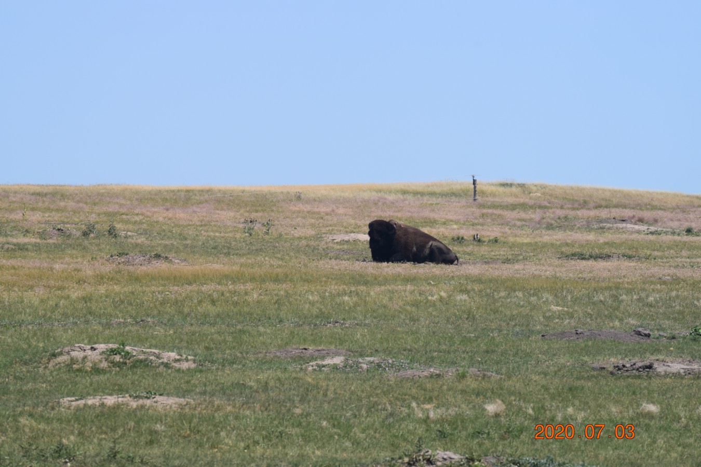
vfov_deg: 4.6
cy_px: 234
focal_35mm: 300
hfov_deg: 6.9
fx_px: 5841
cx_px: 350
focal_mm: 200
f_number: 11
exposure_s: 1/500
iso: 280
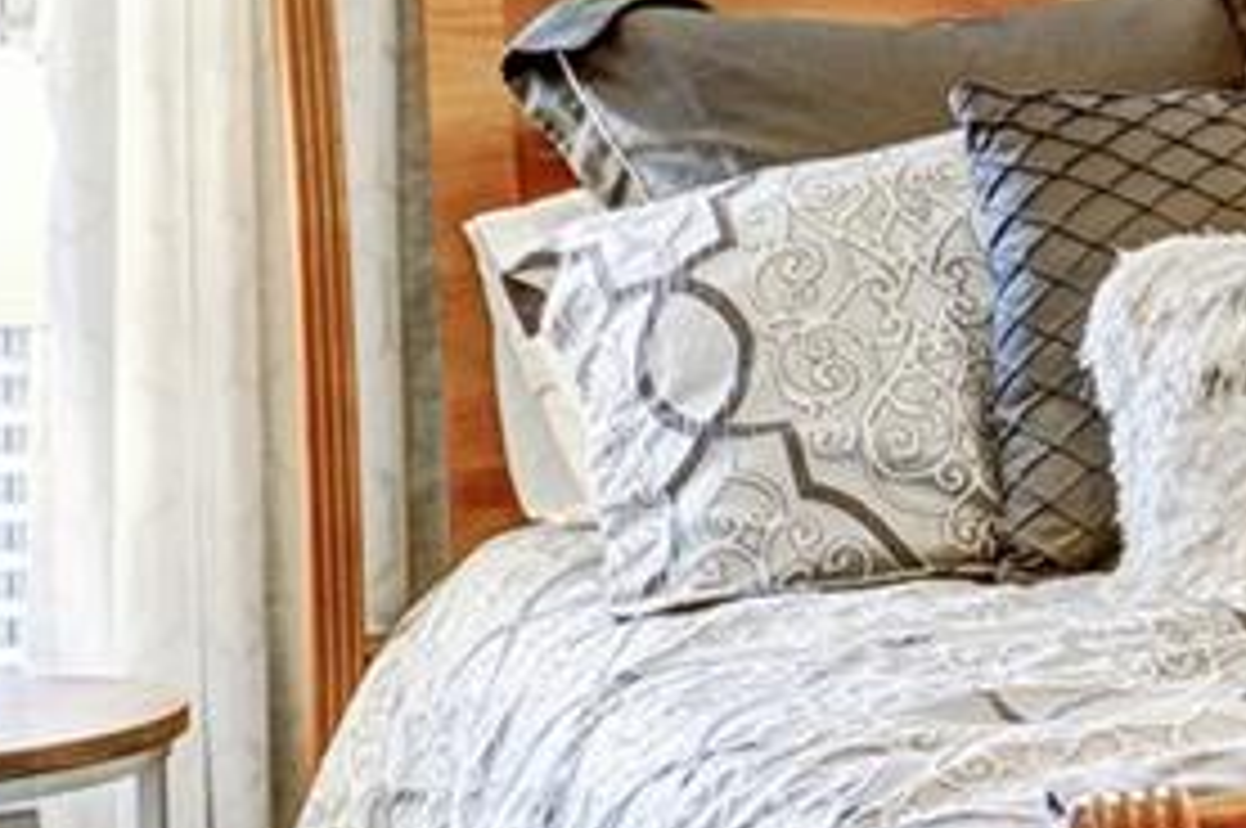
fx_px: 3837
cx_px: 2591
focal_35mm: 111
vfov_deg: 12.2
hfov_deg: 14.7
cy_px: 9
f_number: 9
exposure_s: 1.3
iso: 250
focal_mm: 10
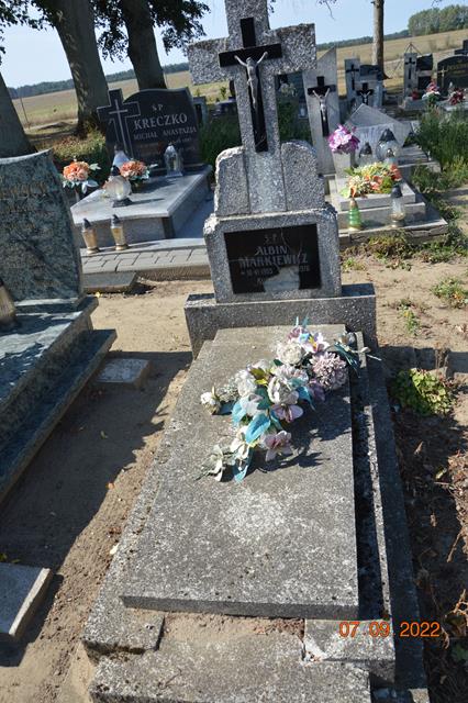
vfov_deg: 67.4
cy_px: 352
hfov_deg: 47.9
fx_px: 527
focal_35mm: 27
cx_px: 234
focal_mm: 18
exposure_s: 1/200
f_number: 7.1
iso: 100
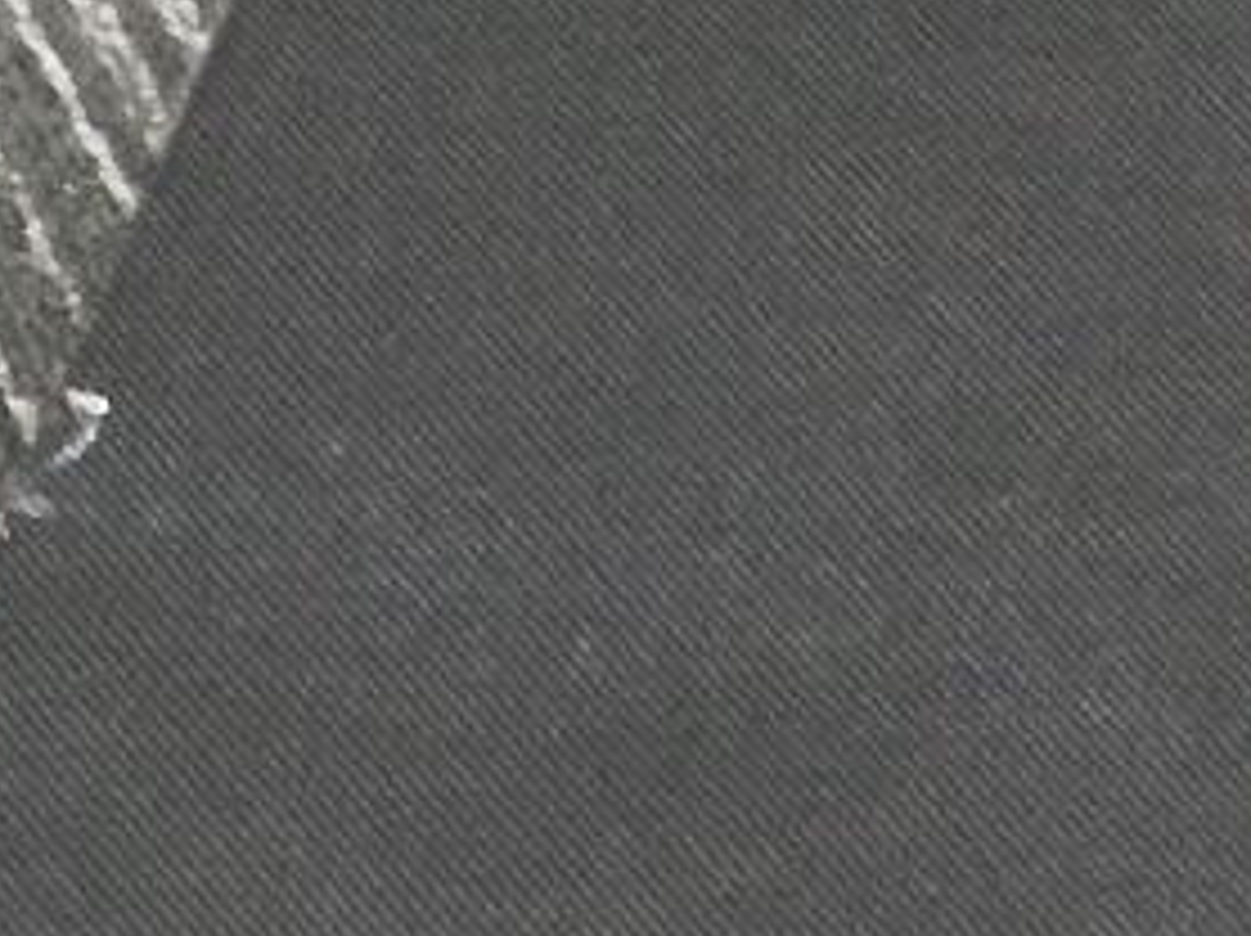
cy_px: 1629
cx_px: 1814
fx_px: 7727
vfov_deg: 6.8
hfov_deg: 9.0
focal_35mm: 214
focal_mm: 4.15
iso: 160
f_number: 2.2
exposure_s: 1/33
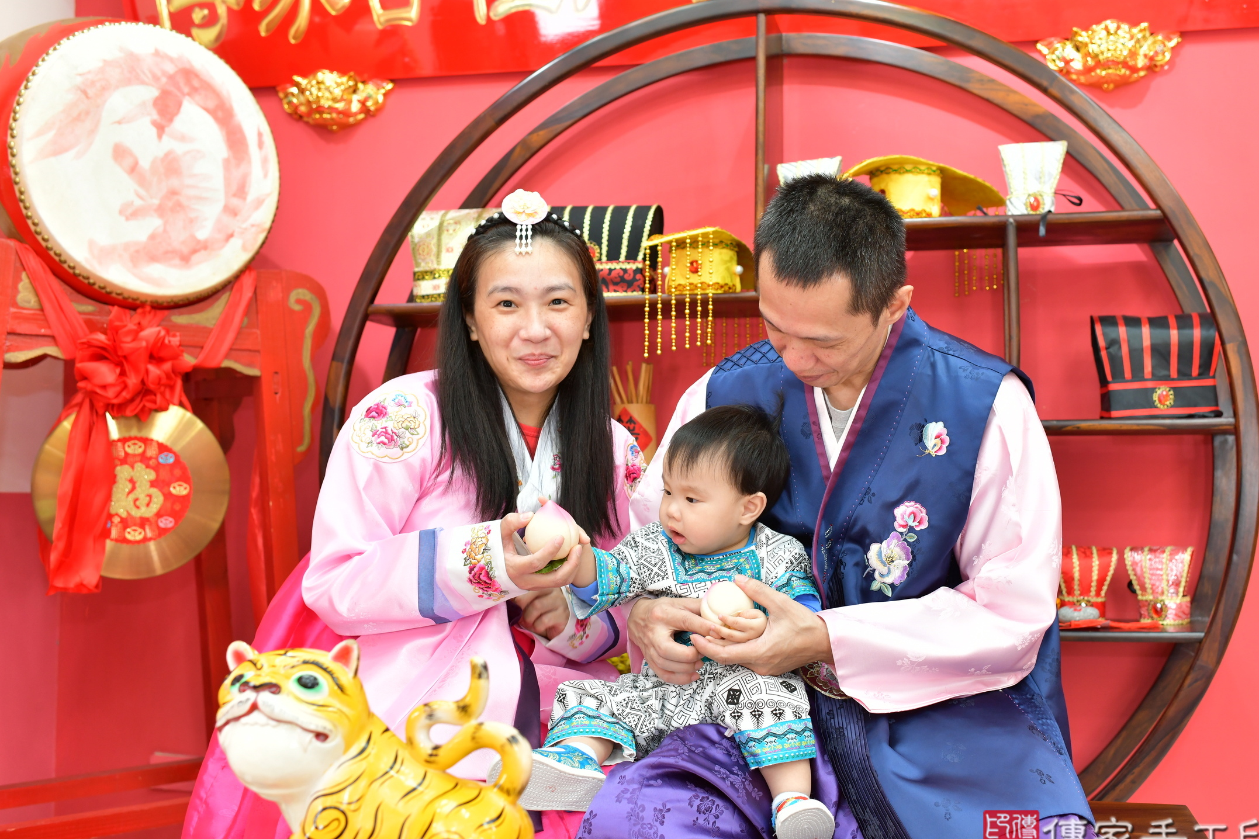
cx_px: 697
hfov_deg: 49.5
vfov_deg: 34.2
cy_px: 448
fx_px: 1364
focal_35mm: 39
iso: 800
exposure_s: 1/200
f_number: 4.5
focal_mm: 35
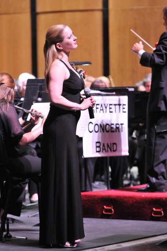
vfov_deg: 12.5
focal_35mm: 165
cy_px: 126
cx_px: 84
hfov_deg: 8.3
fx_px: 1150
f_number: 2.8
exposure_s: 1/100
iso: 1600
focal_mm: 110
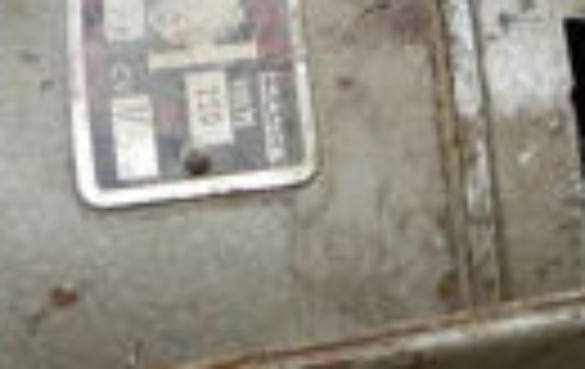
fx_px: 1870
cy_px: 500
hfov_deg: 17.6
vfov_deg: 11.0
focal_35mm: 117
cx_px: 508
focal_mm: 5.2
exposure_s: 1/320
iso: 100
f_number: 4
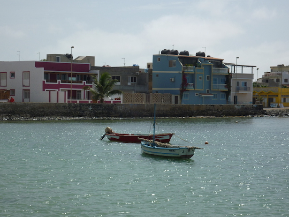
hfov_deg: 20.2
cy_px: 108
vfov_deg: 15.3
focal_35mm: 97
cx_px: 144
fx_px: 810
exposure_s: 1/1000
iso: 80
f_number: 4.8
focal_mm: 16.4
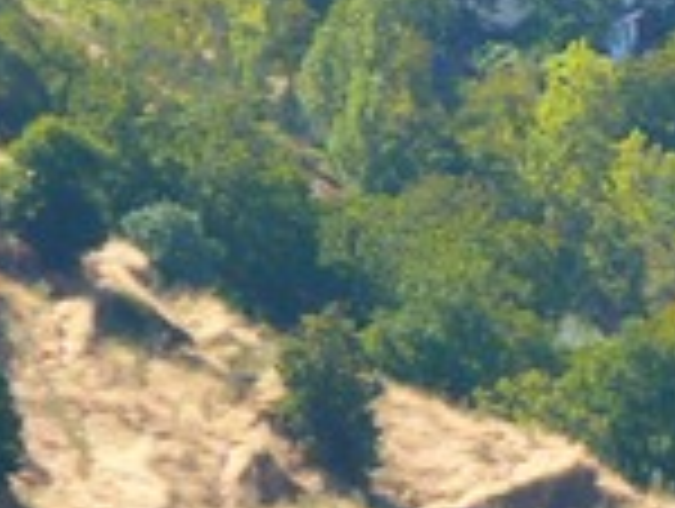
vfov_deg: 1.7
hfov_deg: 2.2
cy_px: -351
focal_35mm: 879
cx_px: 940
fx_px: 17168
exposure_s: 1/125
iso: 100
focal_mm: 37.2
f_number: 3.6
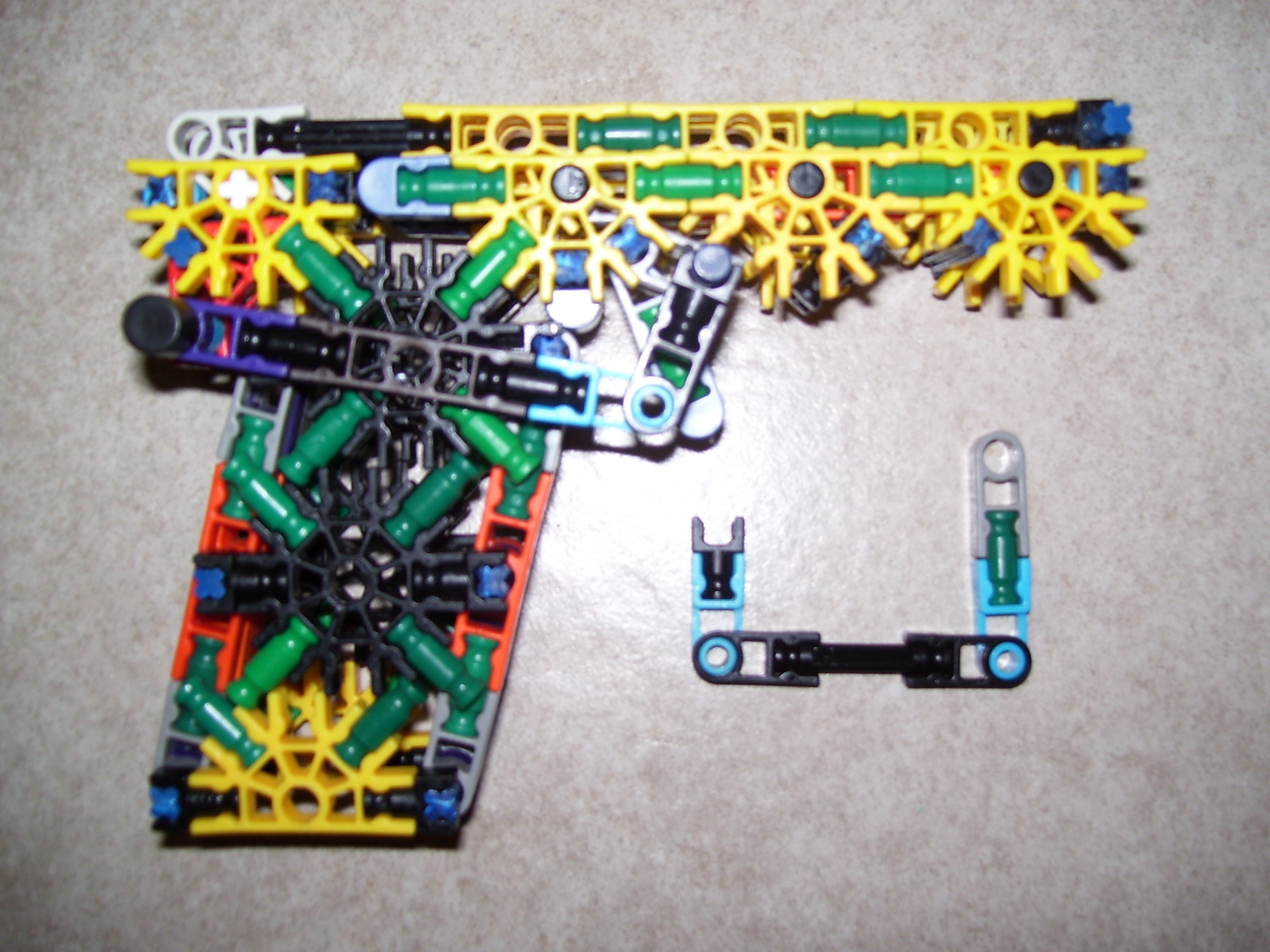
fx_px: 1321
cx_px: 635
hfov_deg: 51.4
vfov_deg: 39.7
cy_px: 476
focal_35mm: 36
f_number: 2.7
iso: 80
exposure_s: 1/60
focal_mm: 6
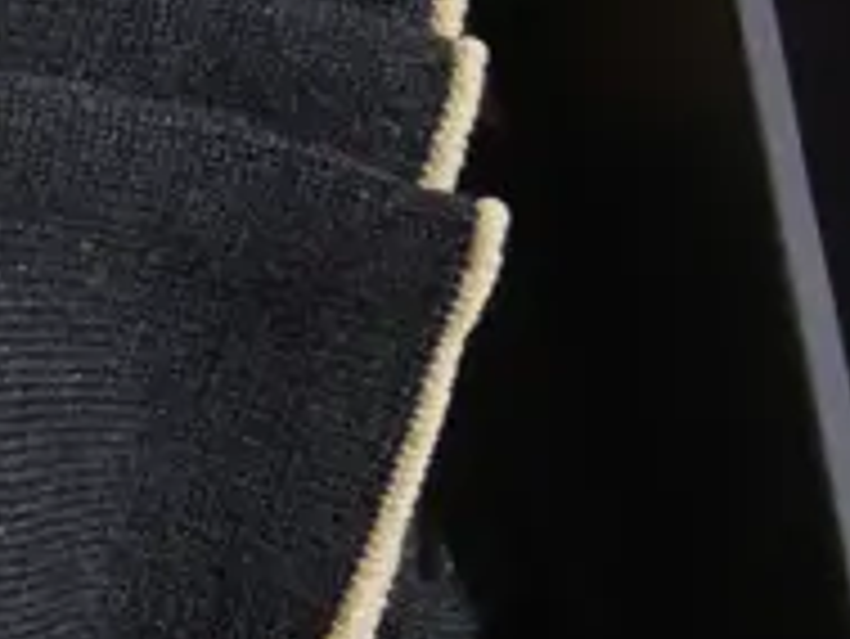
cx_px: -1250
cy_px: -227
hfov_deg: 7.4
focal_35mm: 249
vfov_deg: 5.9
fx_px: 6118
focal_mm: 23
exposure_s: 1/60
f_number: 5.1
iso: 1250
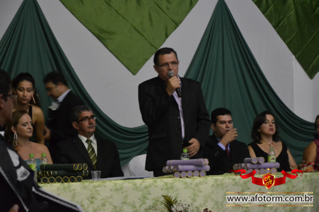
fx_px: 1063
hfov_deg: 17.1
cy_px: 106
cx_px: 160
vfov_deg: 11.4
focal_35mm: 120
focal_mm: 80
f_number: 5.6
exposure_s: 1/30
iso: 3200
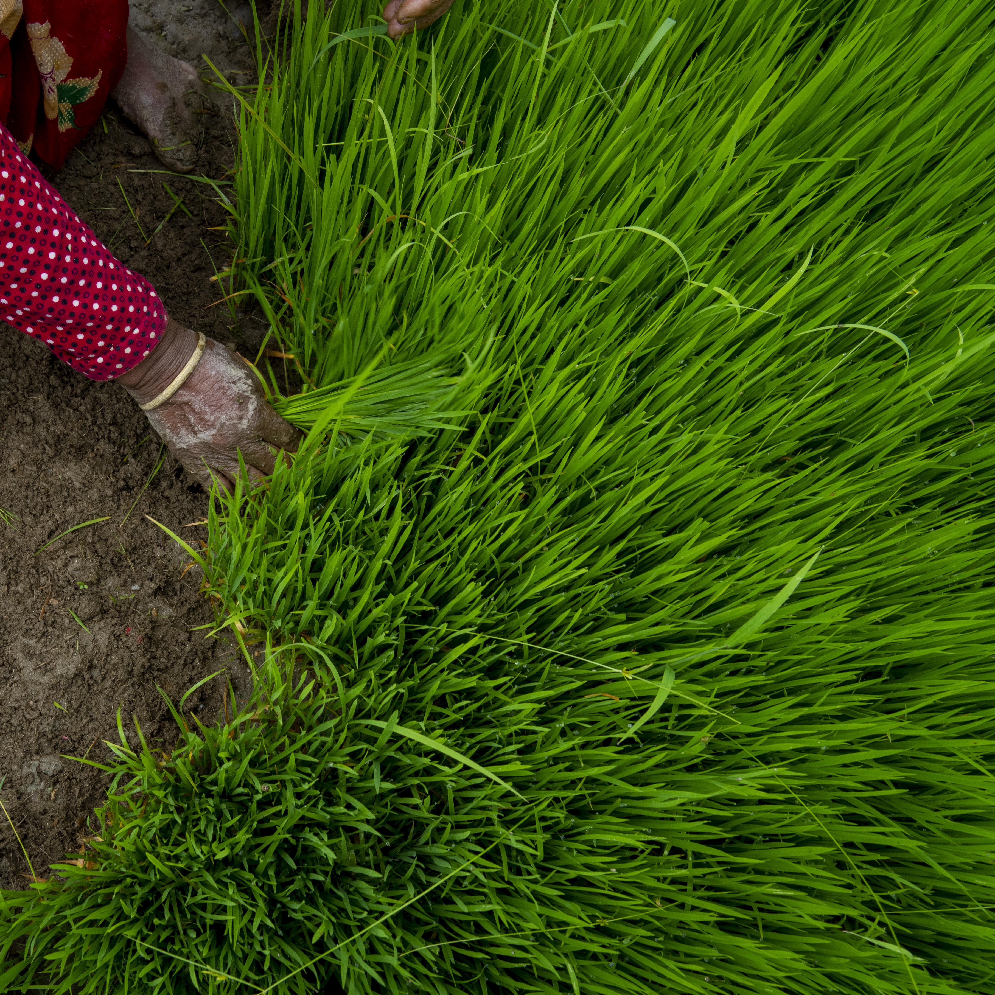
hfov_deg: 47.3
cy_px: 497
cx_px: 298
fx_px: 1106
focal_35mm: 34
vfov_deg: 48.5
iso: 800
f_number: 11
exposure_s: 1/250
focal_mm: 26
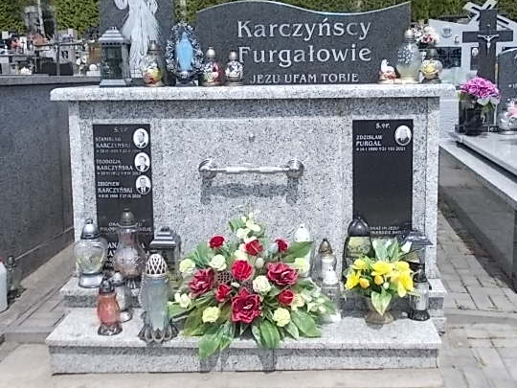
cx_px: 276
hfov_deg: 42.1
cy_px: 165
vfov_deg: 32.1
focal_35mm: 45
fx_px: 672
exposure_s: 1/160
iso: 80
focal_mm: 5.3
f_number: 6.2
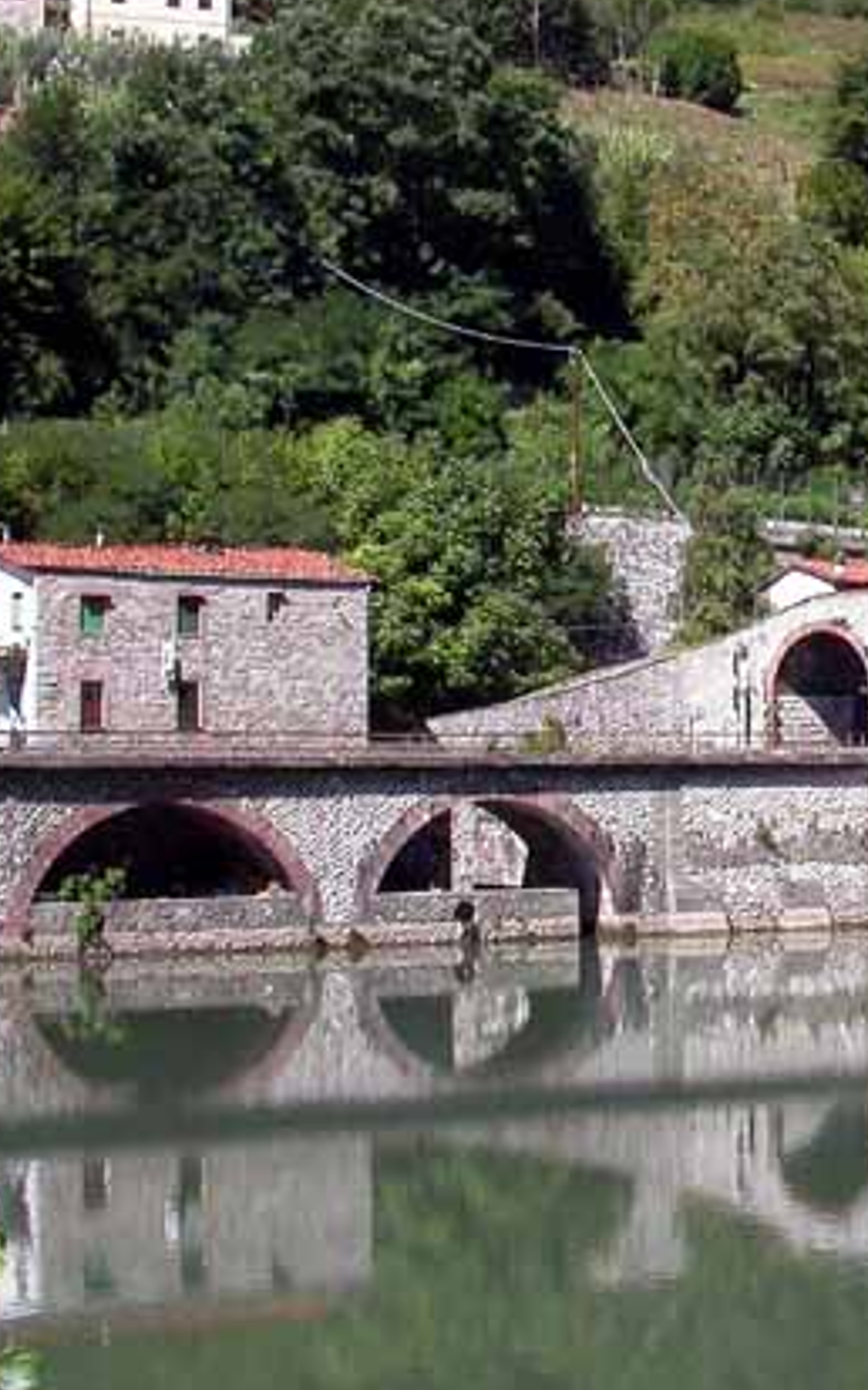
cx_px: 918
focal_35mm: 78
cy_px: 579
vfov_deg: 26.4
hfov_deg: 16.3
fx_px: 2953
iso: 100
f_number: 7.5
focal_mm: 7.85
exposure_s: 1/199
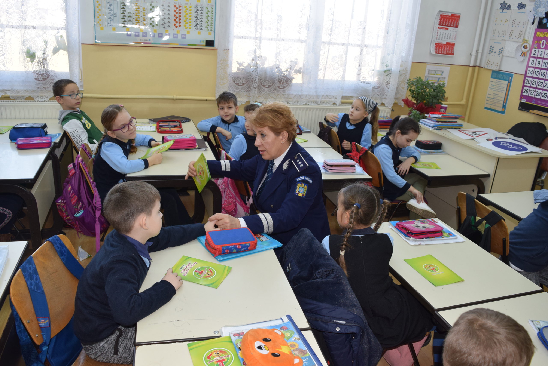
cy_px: 183
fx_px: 411
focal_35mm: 27
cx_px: 274
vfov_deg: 48.0
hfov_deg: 67.3
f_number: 5.6
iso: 640
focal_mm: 18
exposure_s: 1/125
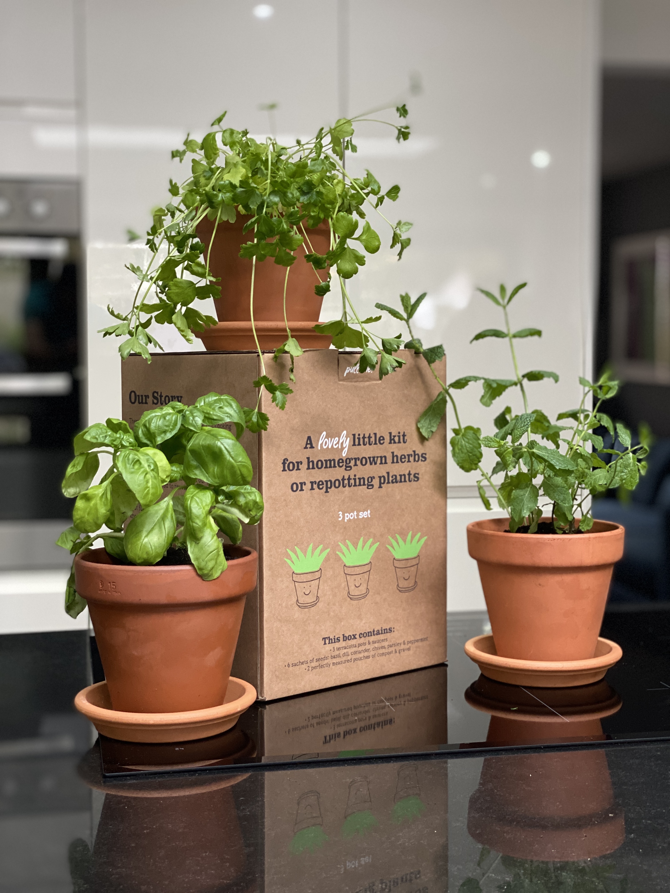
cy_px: 446
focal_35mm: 52
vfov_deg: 36.8
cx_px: 335
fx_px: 1342
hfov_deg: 28.0
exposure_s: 1/33
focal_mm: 6
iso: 250
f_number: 2
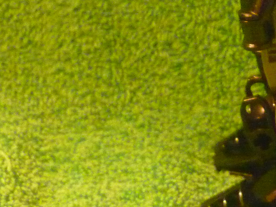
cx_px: 261
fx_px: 1116
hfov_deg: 13.9
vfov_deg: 10.3
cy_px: -102
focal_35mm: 140
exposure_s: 1/2
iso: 800
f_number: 3
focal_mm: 6.4
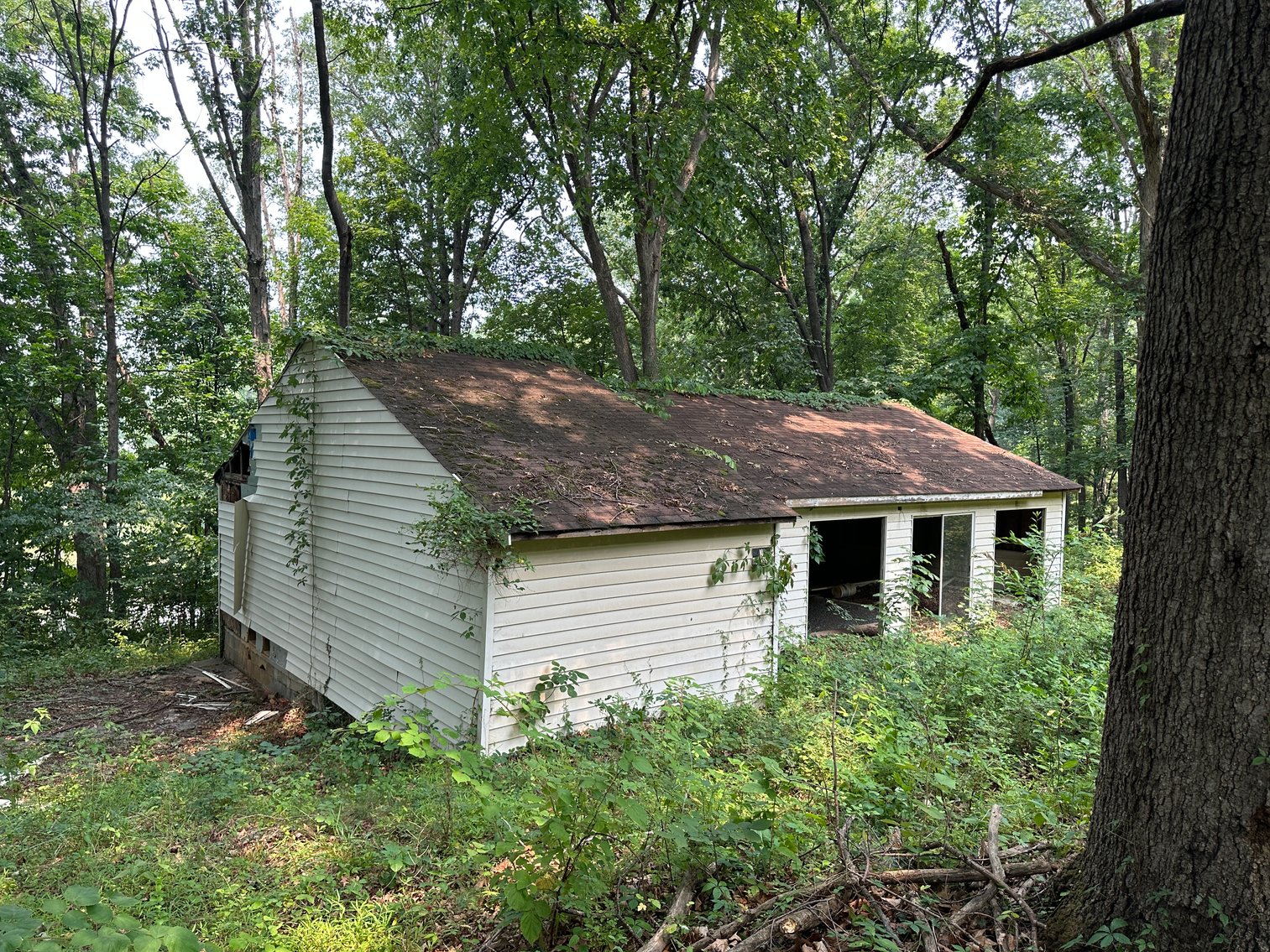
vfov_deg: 56.8
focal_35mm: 24
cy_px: 476
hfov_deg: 71.6
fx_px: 881
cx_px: 635
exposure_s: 1/379
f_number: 1.78
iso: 80
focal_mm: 6.86
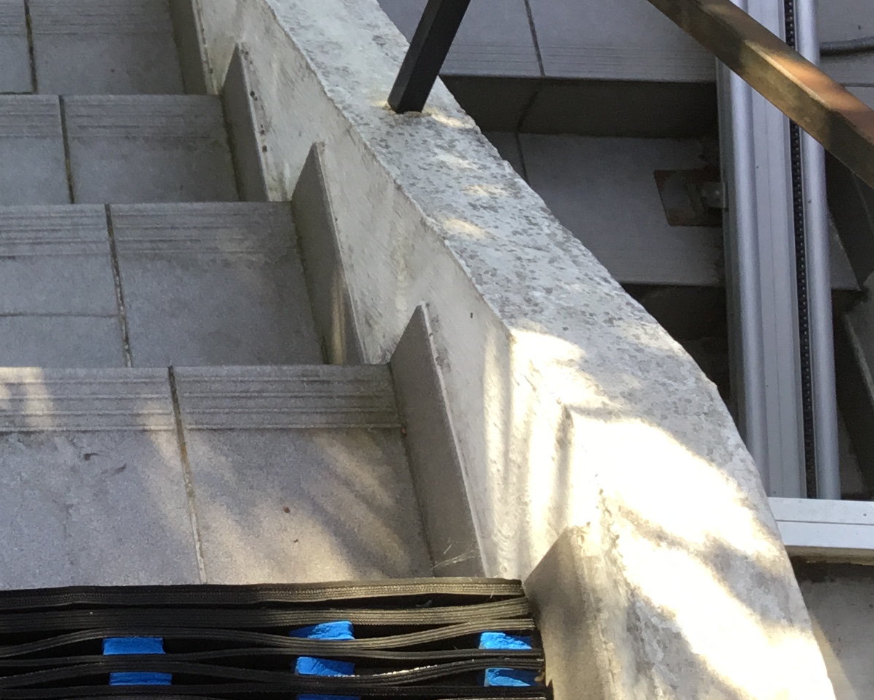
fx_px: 2122
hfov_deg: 21.7
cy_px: -11
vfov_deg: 18.2
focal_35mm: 82
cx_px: -150
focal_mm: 3.3
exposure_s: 1/100
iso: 25
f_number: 2.4
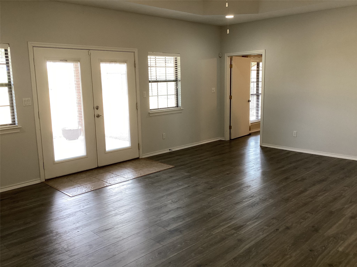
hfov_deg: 58.4
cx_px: 178
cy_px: 134
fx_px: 320
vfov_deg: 45.4
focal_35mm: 31
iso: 100
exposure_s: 1/100
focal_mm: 3.3
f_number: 2.4
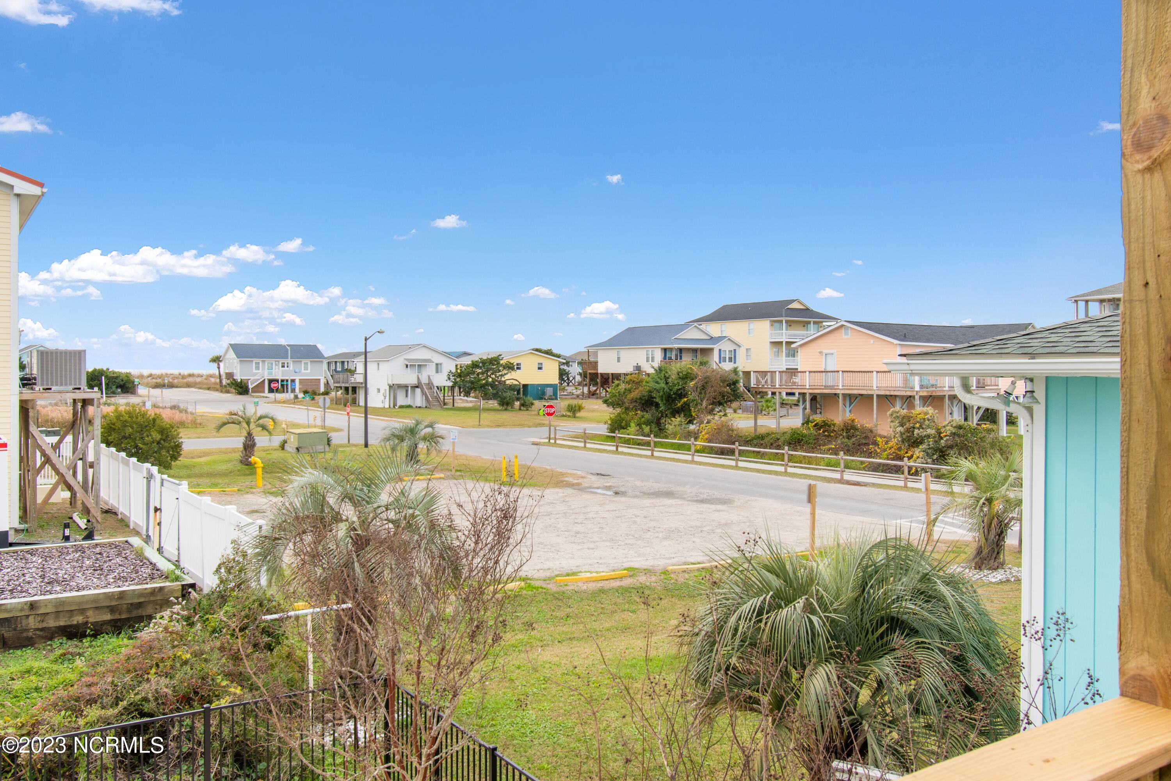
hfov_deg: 61.9
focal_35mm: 30
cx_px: 586
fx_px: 976
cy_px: 390
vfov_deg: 43.6
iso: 100
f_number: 8
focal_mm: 20
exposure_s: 1/250
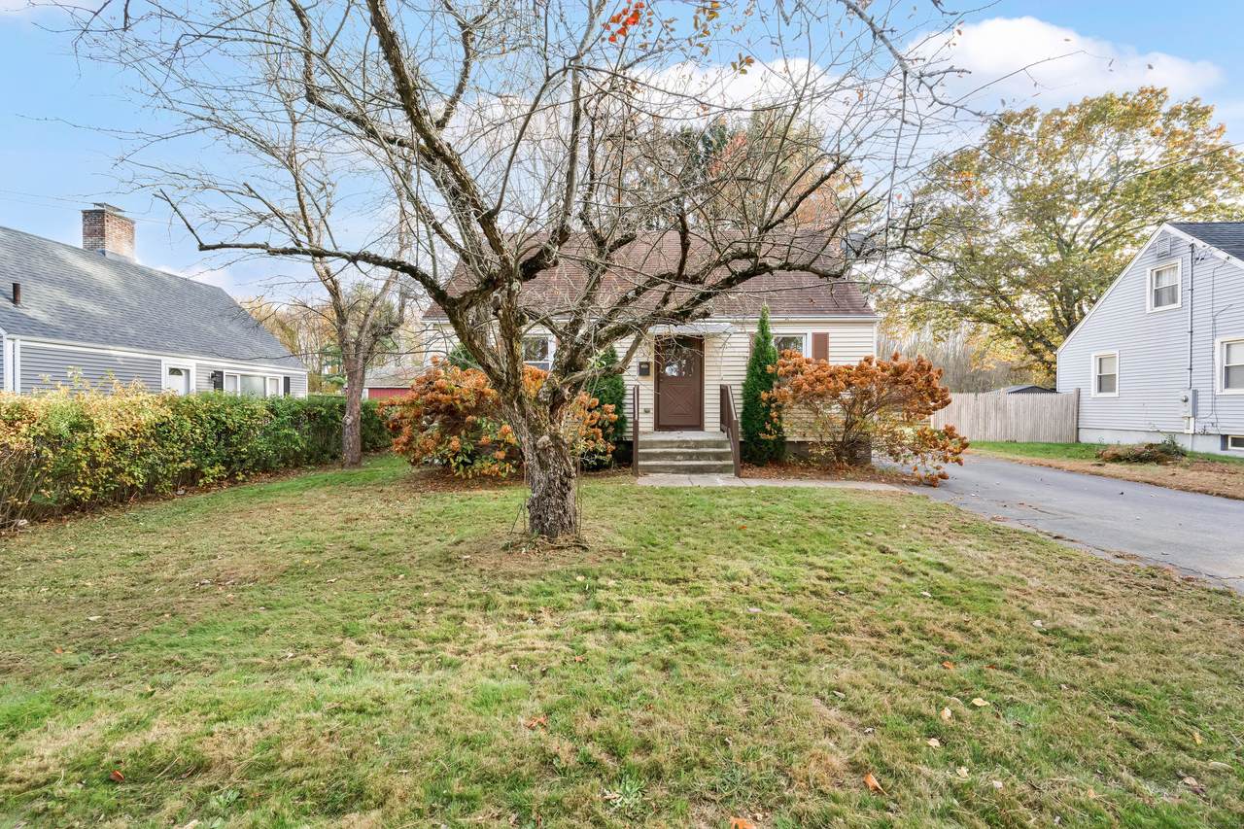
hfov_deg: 100.4
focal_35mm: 15
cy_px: 414
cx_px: 622
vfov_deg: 77.3
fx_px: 518
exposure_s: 1/320
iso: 640
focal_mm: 15
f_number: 9
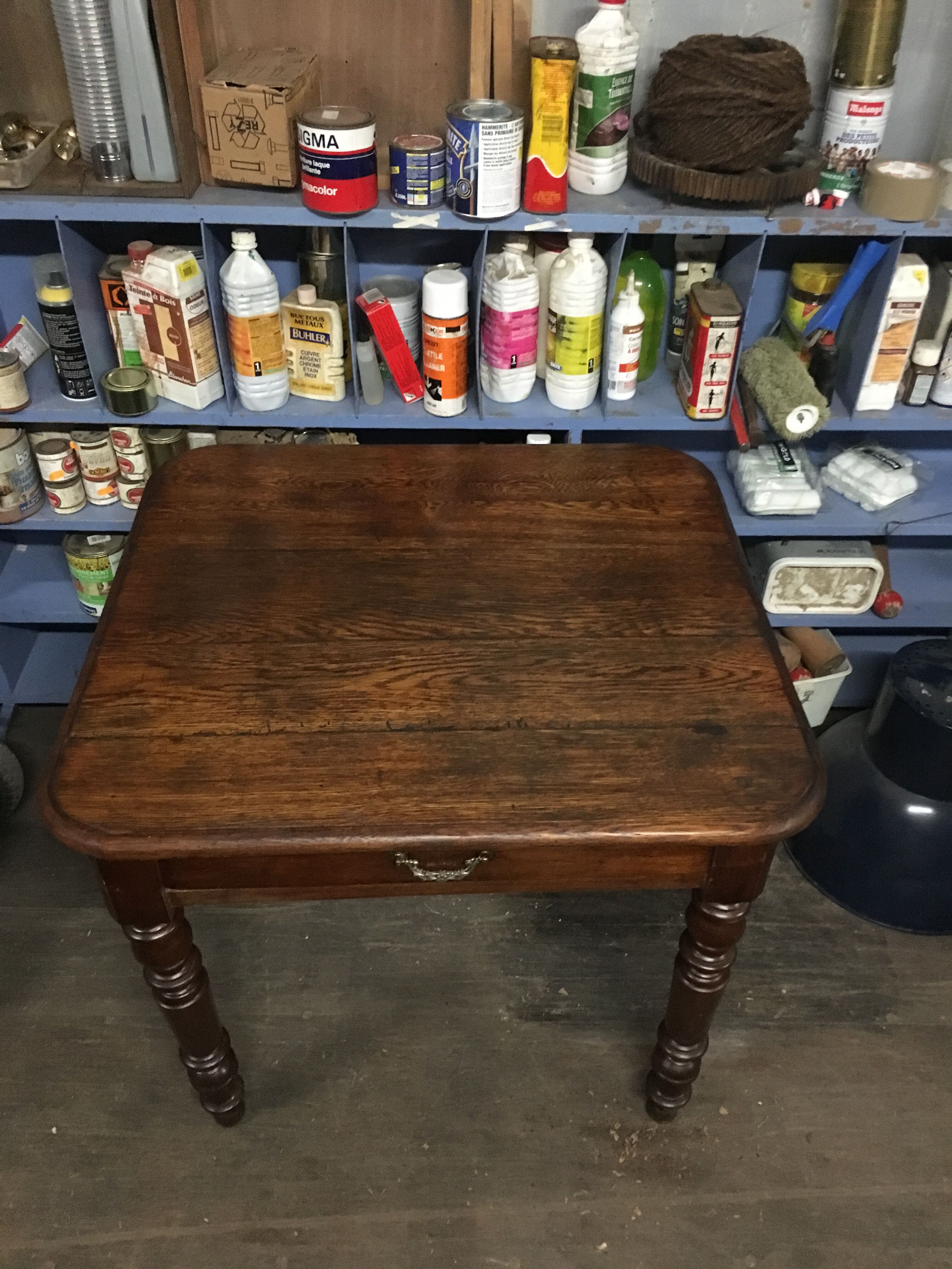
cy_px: 634
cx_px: 476
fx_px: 1063
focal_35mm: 29
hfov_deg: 48.2
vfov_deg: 61.7
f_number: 2.2
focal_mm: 4.15
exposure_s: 1/17
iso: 400
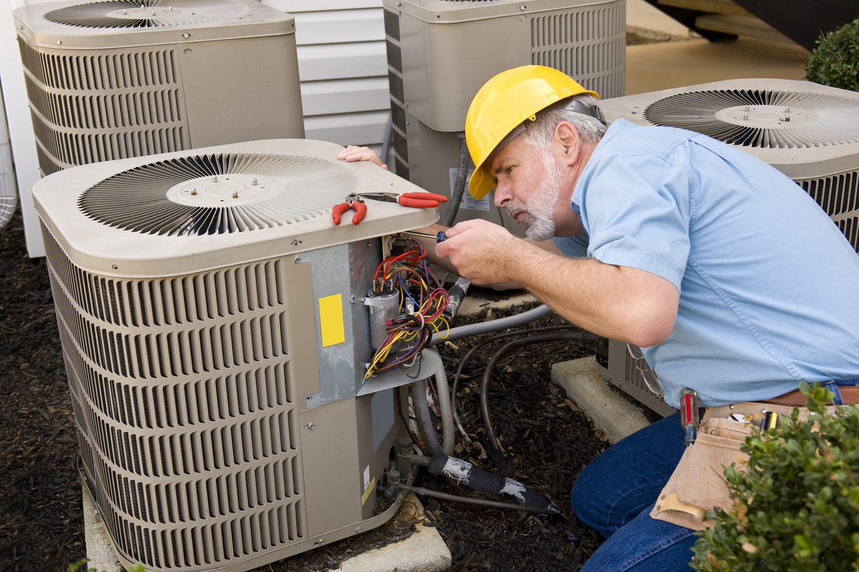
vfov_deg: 28.0
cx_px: 430
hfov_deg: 41.1
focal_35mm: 48
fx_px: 1145
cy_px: 286
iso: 200
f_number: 5.6
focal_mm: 48
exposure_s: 1/160
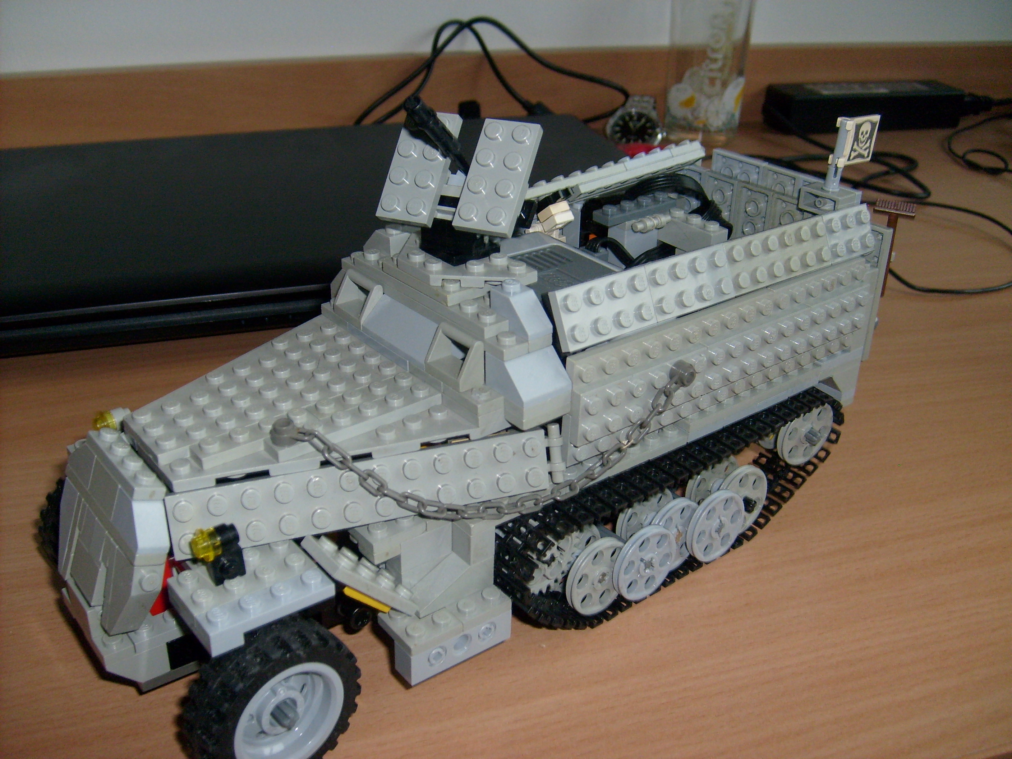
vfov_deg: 40.7
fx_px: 1023
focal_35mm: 35
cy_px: 380
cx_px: 506
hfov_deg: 52.6
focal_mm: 5.8
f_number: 2.8
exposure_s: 1/45
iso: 100
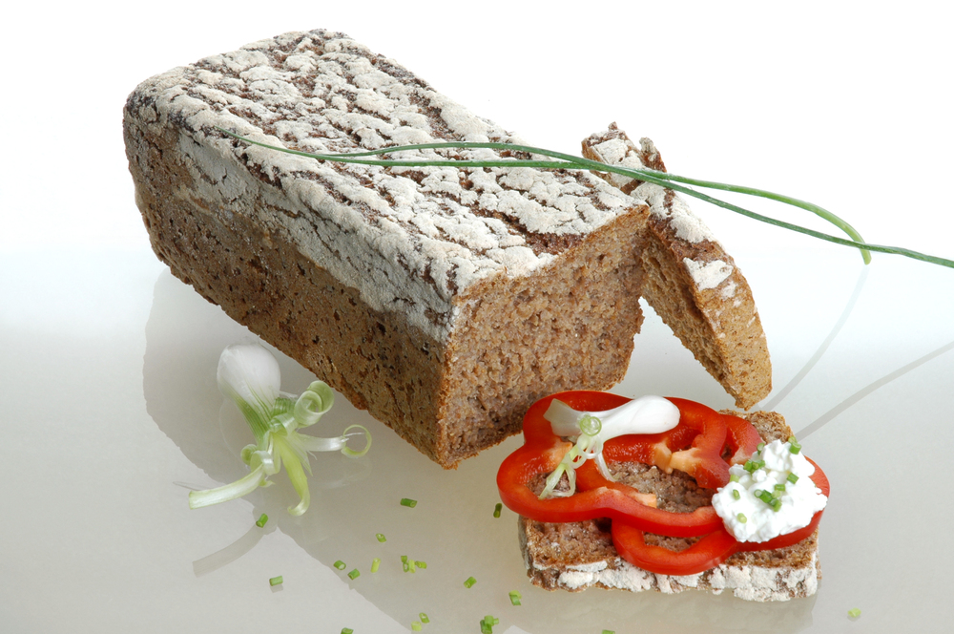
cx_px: 477
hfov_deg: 19.5
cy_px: 317
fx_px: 2779
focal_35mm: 105
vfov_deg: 13.0
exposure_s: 1/60
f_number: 20
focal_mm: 70
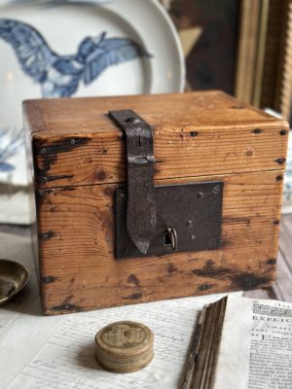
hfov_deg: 30.3
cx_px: 146
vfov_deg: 39.7
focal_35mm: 48
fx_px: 540
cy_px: 194
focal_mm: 6.86
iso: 125
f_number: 1.78
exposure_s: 1/121
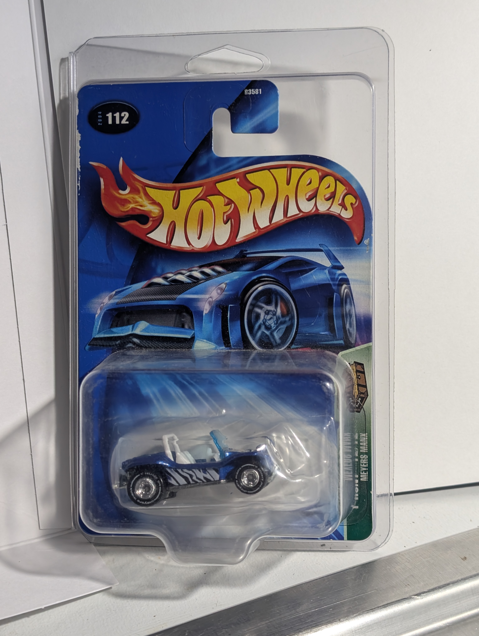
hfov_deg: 29.7
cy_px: 318
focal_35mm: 49
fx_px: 902
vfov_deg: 38.9
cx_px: 240
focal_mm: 6.9
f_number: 1.68
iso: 144
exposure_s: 1/57
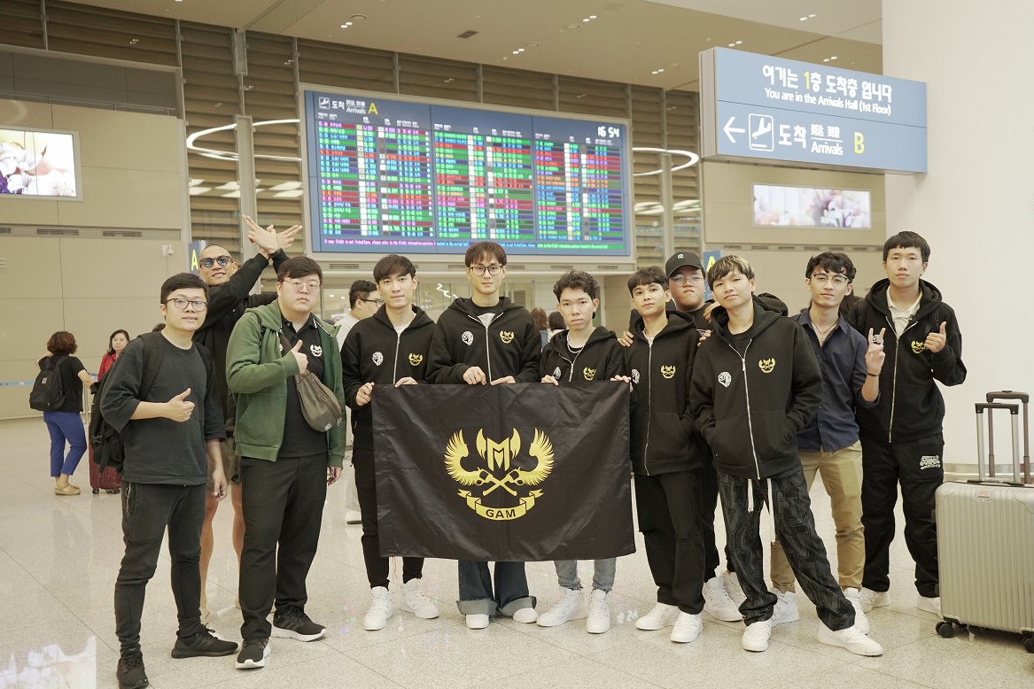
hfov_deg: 53.1
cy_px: 353
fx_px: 1034
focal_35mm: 36
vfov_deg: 36.9
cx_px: 530
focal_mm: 35
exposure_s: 1/320
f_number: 2.8
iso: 4000
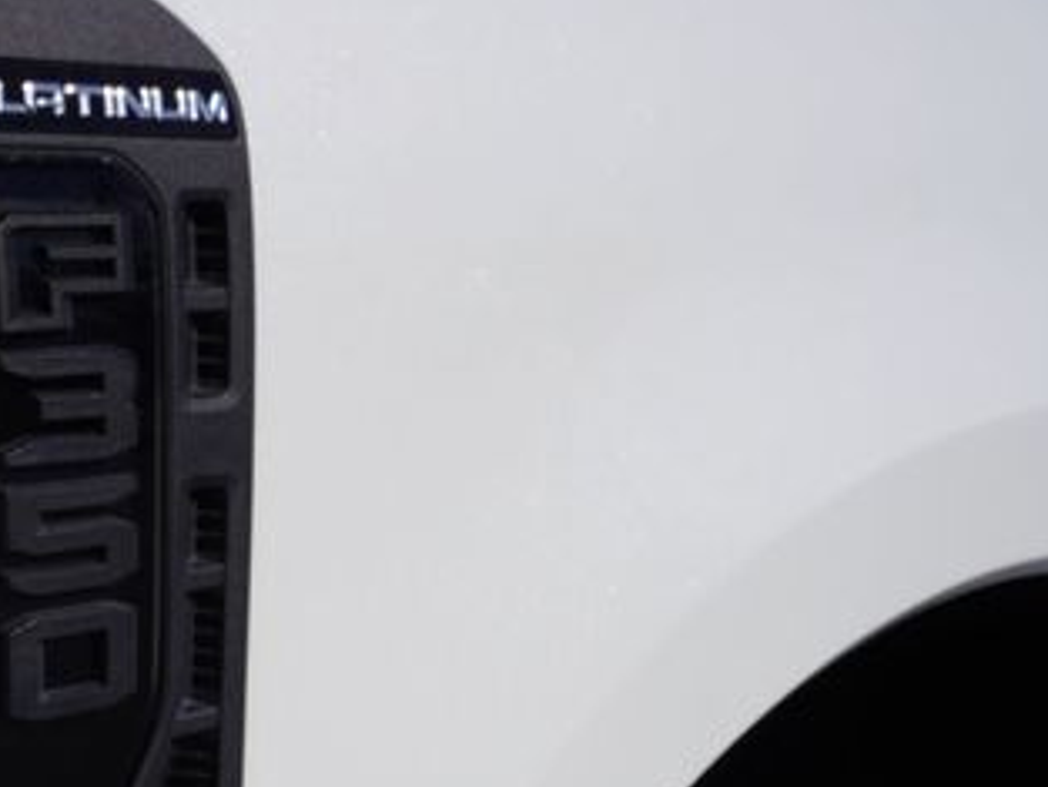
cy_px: 687
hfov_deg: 31.6
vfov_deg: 24.2
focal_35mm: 59
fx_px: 1787
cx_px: 171
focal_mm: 20
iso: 100
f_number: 10
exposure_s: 1/500
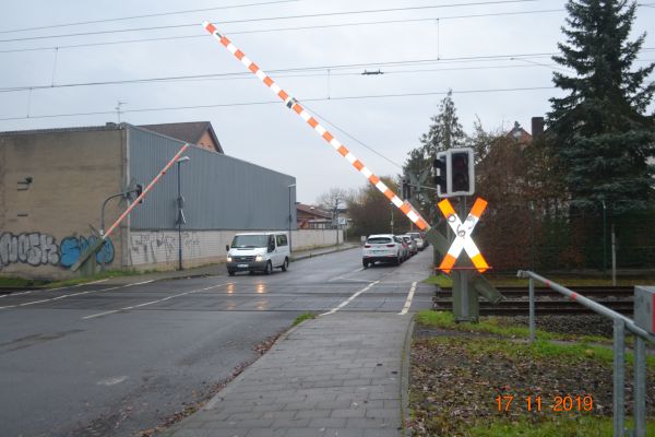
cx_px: 328
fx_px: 655
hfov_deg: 53.1
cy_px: 218
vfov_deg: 36.9
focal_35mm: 36
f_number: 4
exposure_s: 1/125
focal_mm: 24
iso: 400
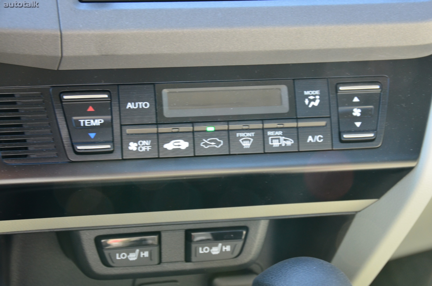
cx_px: 216
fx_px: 1114
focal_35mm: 93
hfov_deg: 22.0
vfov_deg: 14.6
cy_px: 143
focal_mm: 62
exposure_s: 1/30
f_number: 9
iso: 800
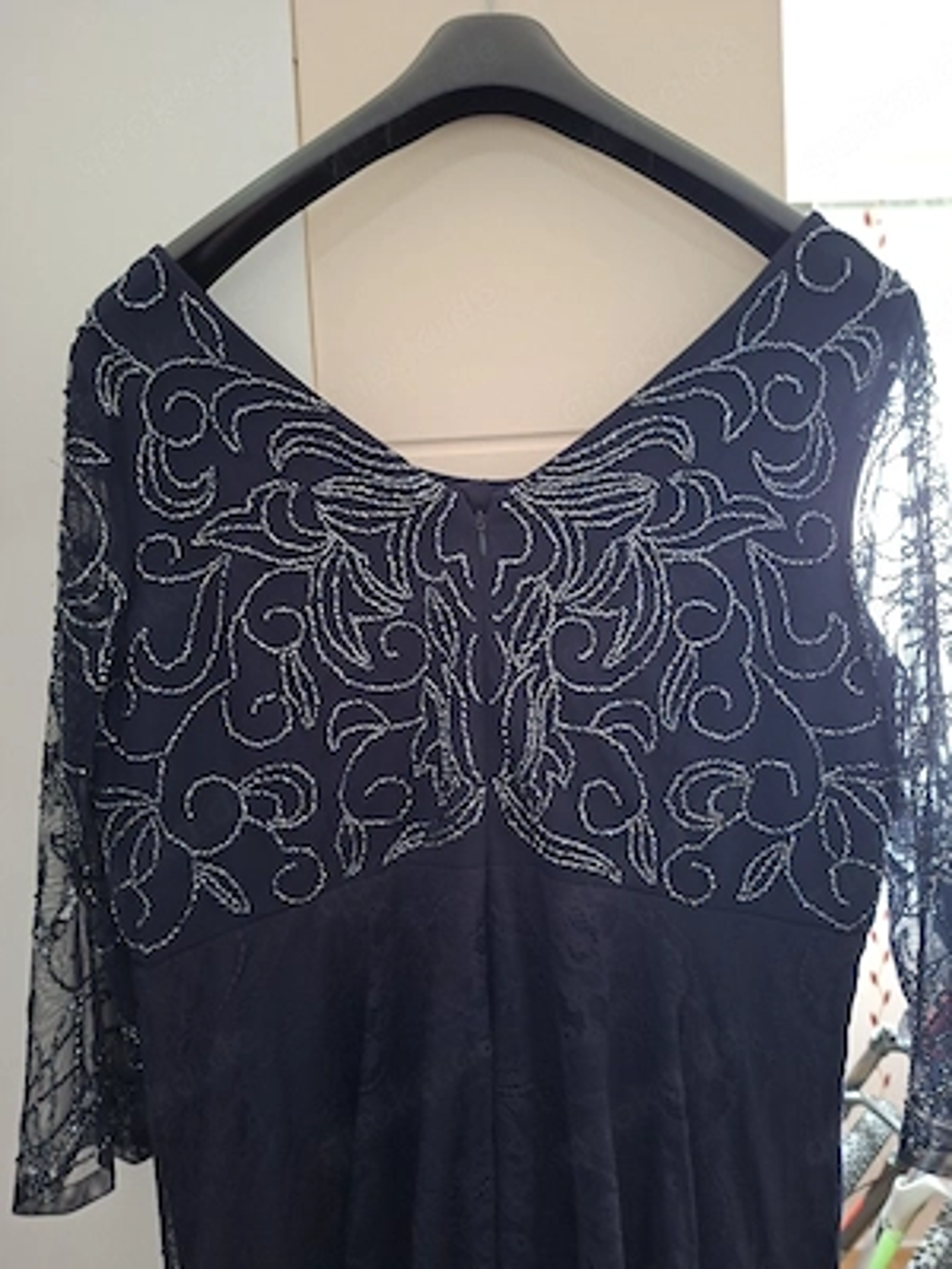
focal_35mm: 23
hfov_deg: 58.9
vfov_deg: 73.9
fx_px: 843
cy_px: 634
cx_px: 476
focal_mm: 5.54
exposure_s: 1/25
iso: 400
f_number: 1.8
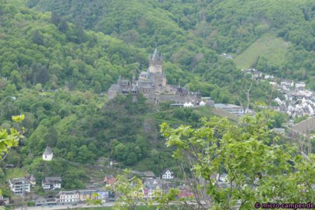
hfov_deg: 23.4
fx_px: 761
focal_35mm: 87
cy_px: 105
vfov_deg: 15.7
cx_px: 158
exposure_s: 1/160
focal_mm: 31.7
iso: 200
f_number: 5
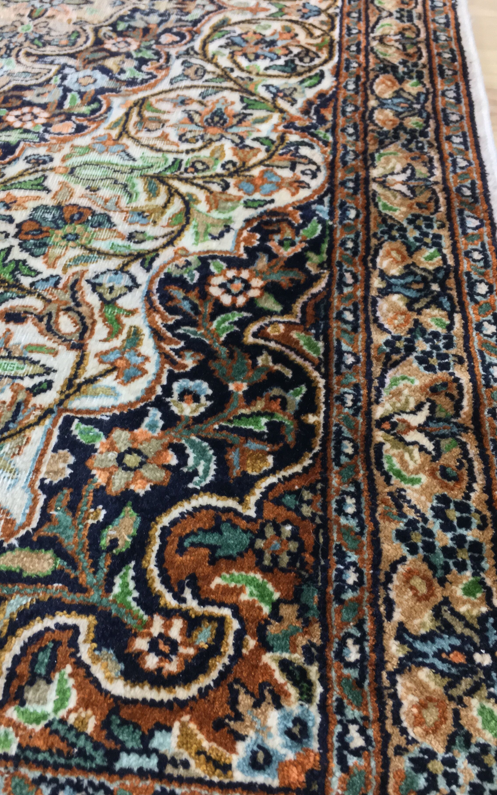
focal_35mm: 34
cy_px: 417
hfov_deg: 37.2
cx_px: 222
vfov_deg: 56.7
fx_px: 737
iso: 160
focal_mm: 4.15
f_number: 2.2
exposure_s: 1/33
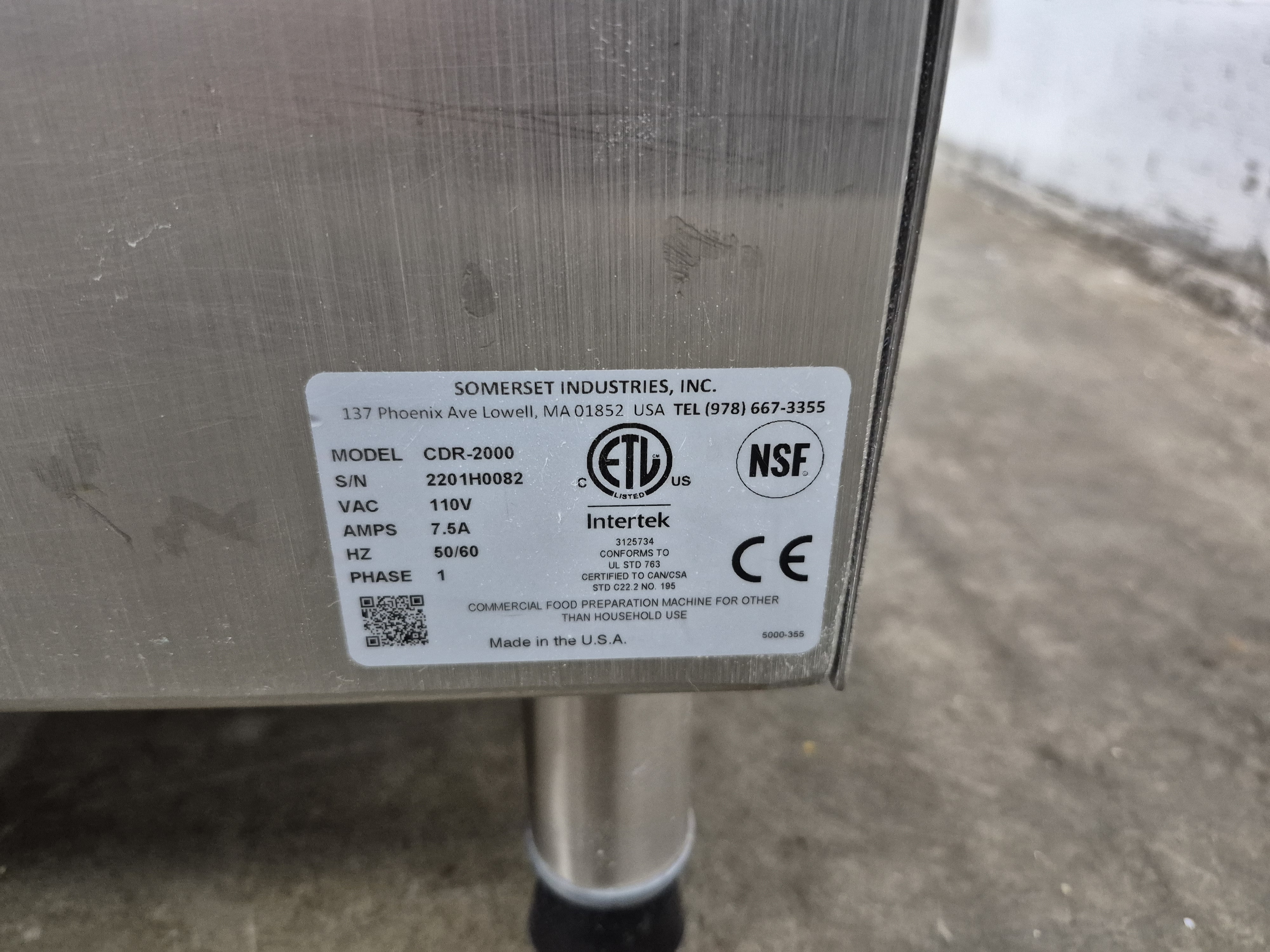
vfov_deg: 58.9
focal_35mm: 23
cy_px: 476
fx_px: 844
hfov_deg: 73.9
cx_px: 635
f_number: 1.8
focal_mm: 5.4
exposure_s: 1/120
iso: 800
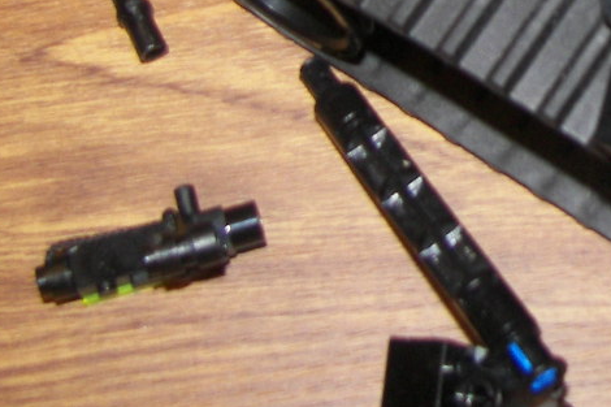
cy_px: -98
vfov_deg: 13.0
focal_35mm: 102
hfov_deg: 19.4
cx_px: 627
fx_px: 1730
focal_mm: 6
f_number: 2.8
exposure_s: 1/30
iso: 100
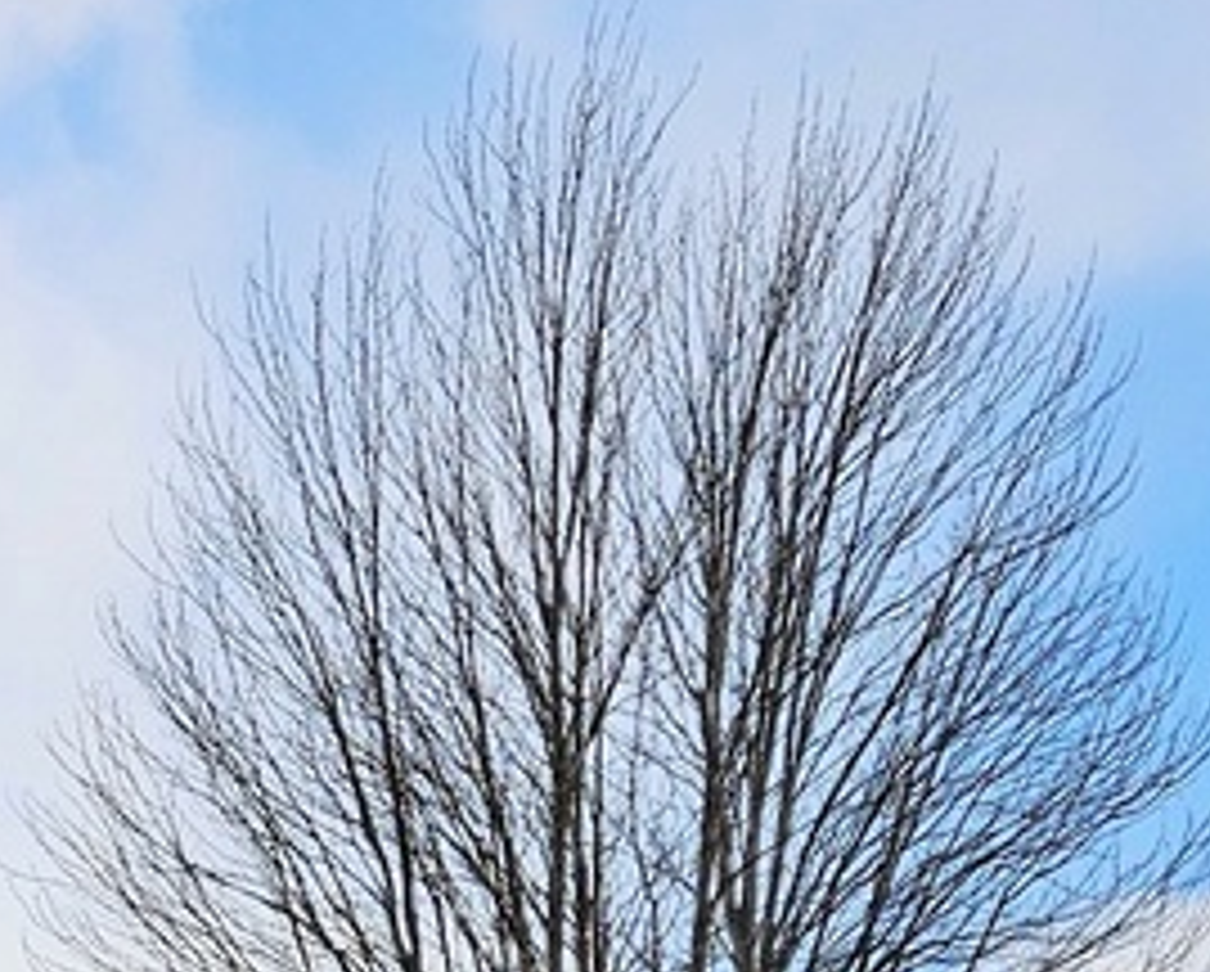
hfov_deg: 14.8
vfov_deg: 11.9
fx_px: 4304
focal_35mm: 120
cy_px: 1750
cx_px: -630
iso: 25
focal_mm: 5.4
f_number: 1.8
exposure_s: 1/2745
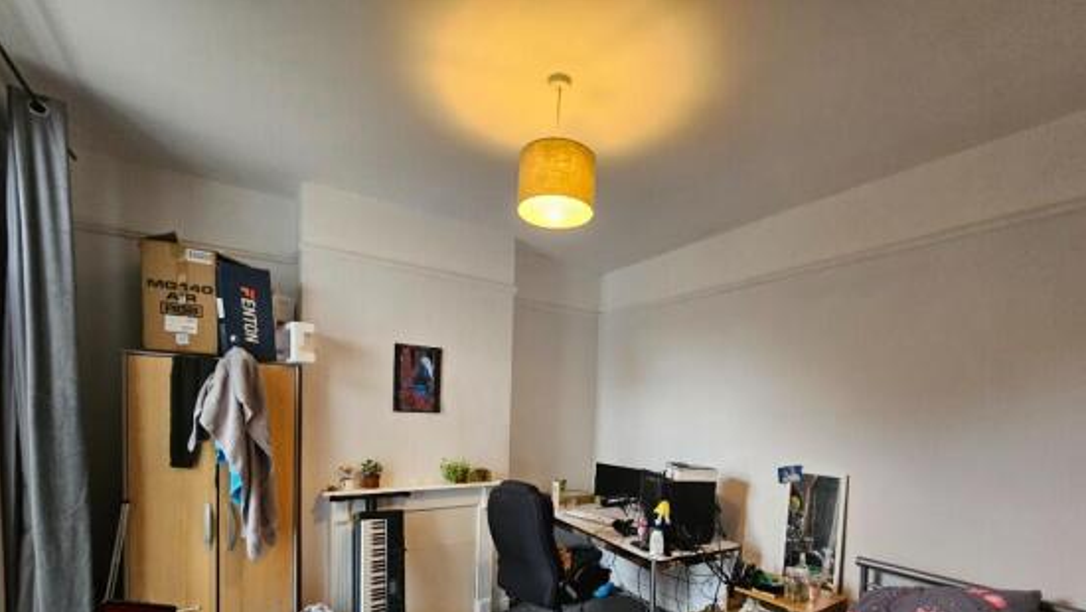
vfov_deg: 67.7
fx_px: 432
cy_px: 429
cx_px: 558
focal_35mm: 15
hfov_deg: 102.9
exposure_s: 1/33.3
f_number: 2.2
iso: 400
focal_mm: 2.2
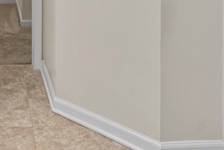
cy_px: -69
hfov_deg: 35.1
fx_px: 324
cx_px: 7
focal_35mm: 52
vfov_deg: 22.0
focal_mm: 16
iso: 800
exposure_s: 1/4
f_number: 8
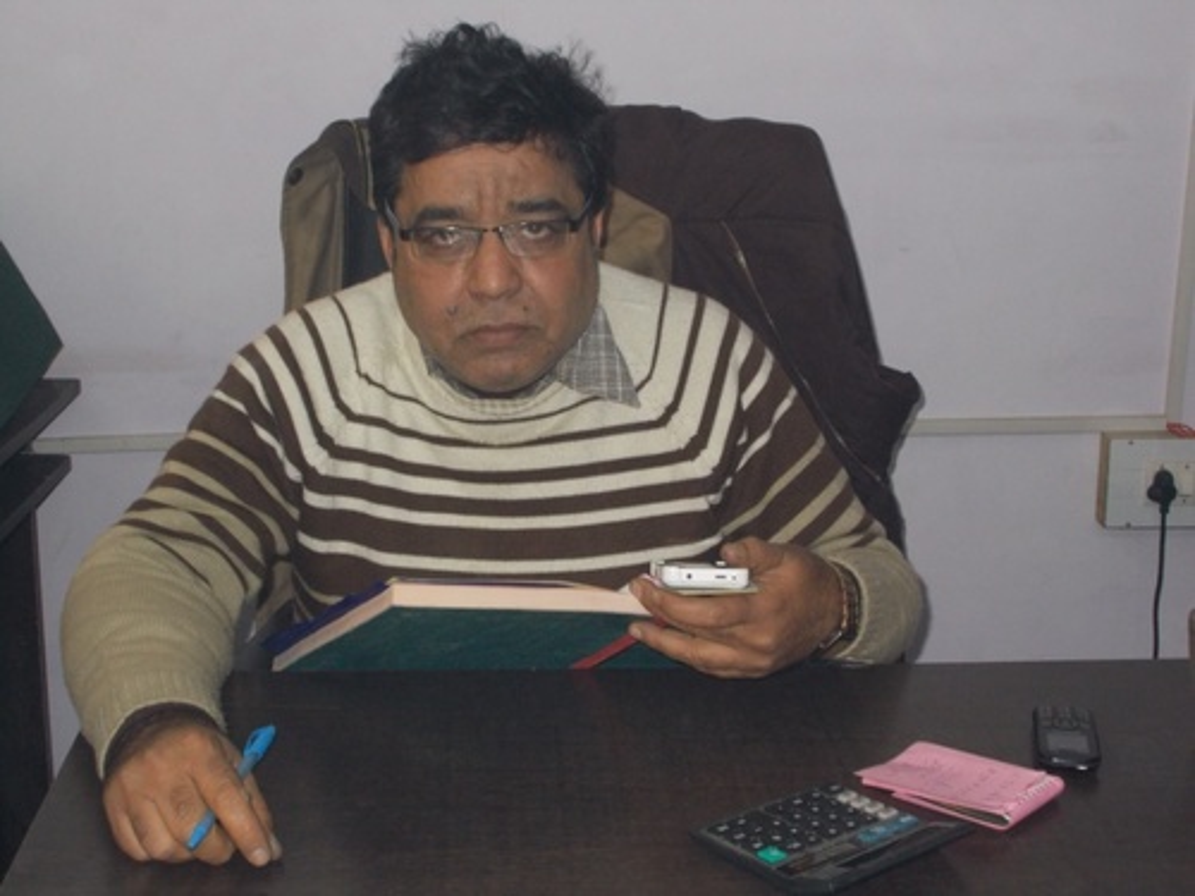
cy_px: 448
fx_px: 2002
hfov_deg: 33.2
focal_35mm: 58
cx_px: 598
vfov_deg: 25.2
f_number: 4.9
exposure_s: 1/30
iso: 250
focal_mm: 10.3
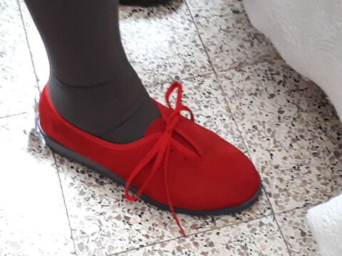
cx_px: 171
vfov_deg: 51.4
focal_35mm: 27
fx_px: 267
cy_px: 128
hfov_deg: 65.3
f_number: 1.9
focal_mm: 3.6
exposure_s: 1/17
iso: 320
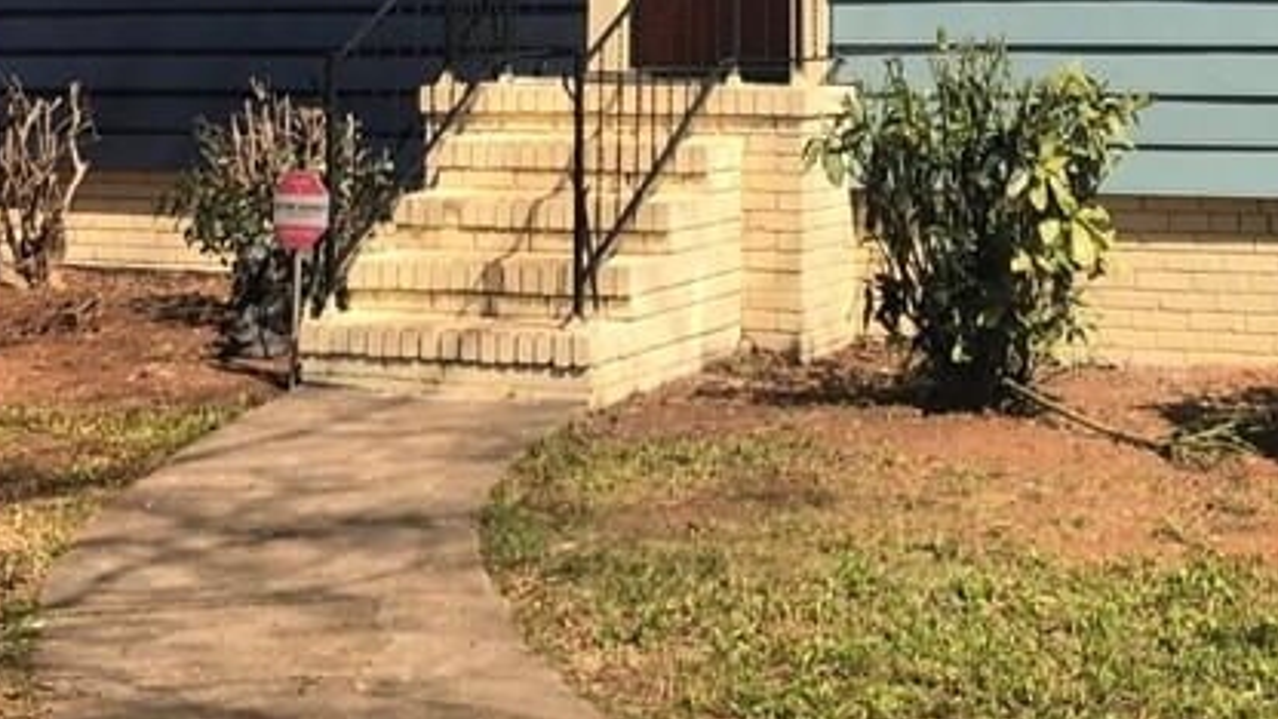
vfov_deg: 15.0
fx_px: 2542
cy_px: -332
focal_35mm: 75
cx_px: 839
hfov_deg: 28.1
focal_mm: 3.99
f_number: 1.8
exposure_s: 1/1372
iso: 20
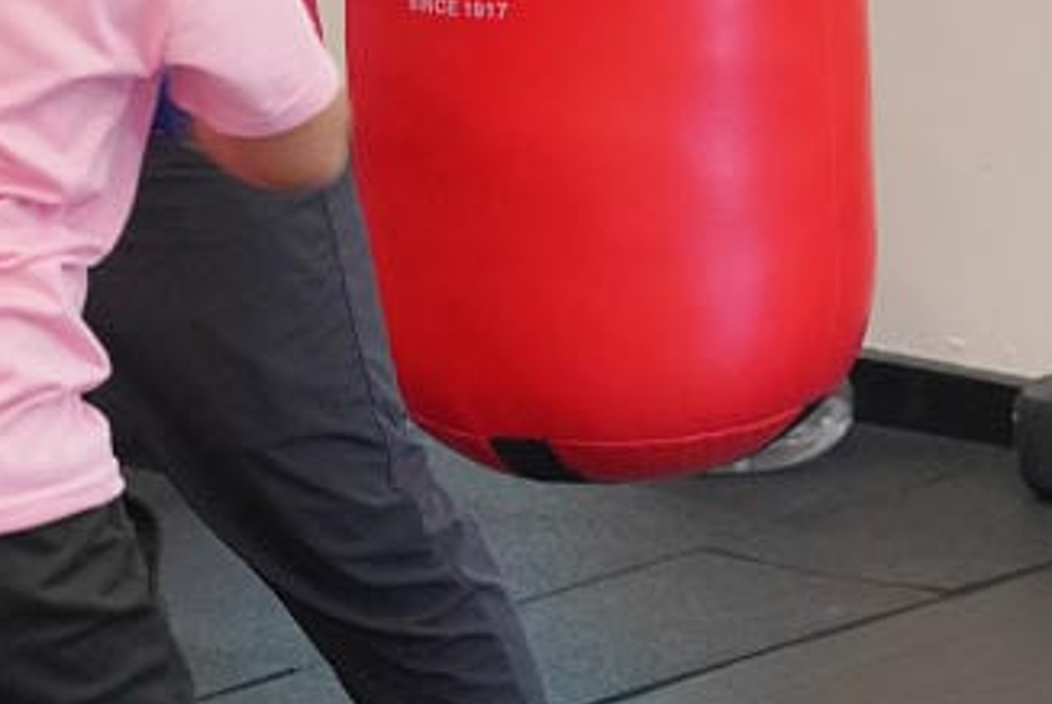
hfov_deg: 9.0
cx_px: 10
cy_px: -158
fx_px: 6668
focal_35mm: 228
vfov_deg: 6.0
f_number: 4
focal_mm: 62
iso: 2000
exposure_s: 1/160
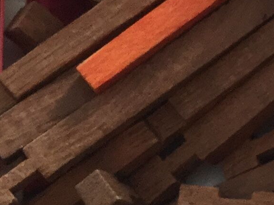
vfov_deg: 8.4
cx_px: 566
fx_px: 1401
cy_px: 121
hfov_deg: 10.2
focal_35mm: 177
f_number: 2.4
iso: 64
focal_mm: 3.3
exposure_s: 1/33
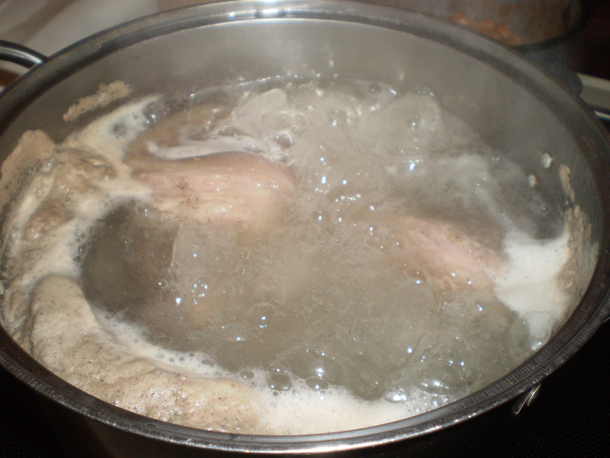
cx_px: 305
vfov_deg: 39.7
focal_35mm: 36
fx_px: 634
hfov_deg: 51.4
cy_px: 229
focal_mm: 6.3
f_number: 3.1
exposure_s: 1/30
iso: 125
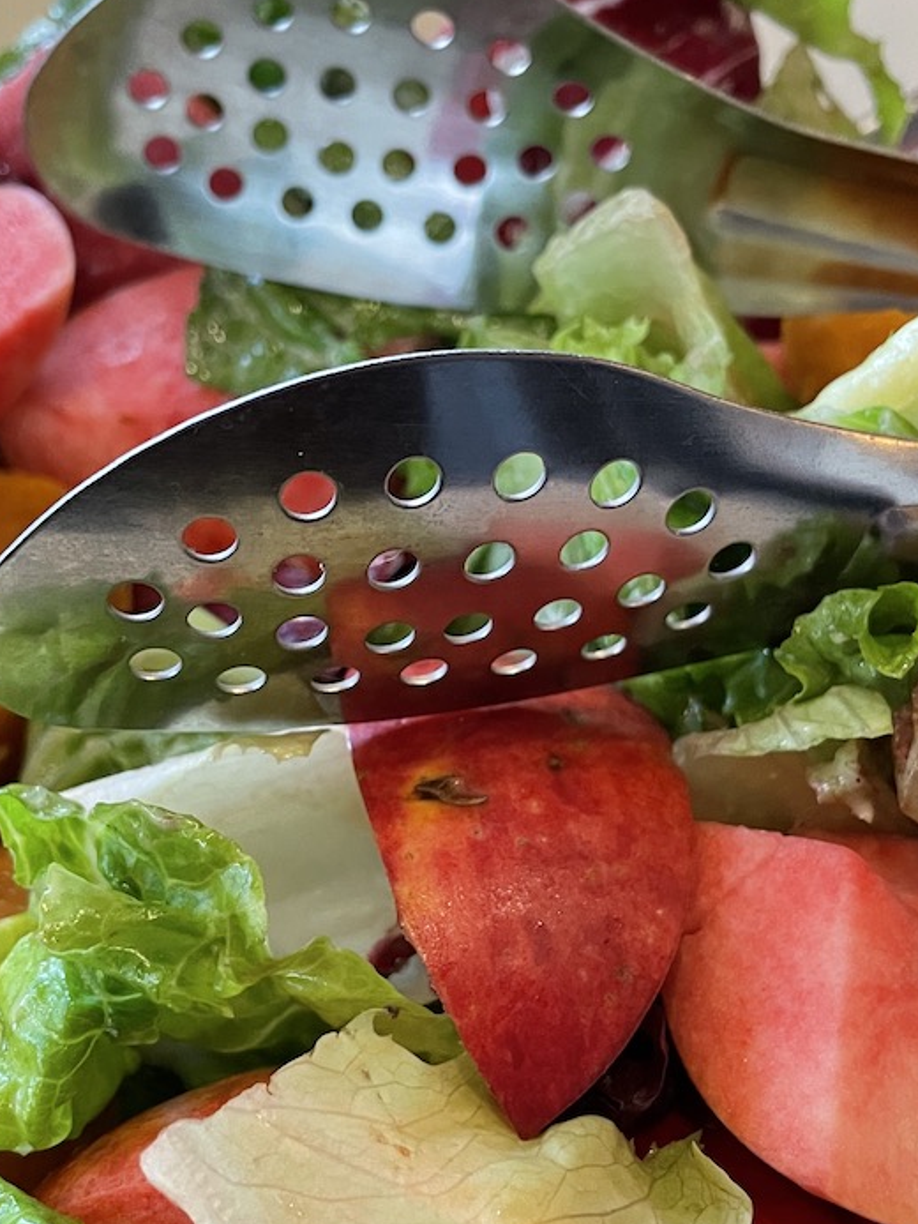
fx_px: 1697
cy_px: 710
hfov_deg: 30.3
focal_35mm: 48
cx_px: 425
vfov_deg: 39.5
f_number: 1.6
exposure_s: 1/60
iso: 500
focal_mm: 4.2
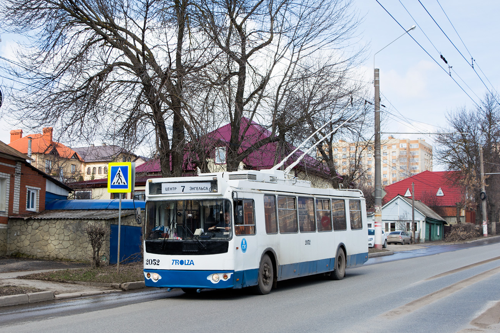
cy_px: 166
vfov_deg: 29.0
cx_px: 250
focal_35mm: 46
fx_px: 646
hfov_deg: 42.3
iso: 160
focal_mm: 31
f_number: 6.3
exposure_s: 1/500
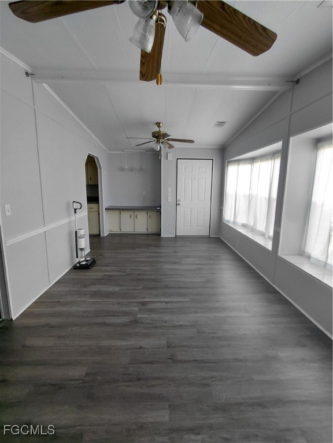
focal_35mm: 16
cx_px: 166
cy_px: 222
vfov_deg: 94.5
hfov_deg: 78.1
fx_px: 205
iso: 125
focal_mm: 1.64
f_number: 2.2
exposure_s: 1/60
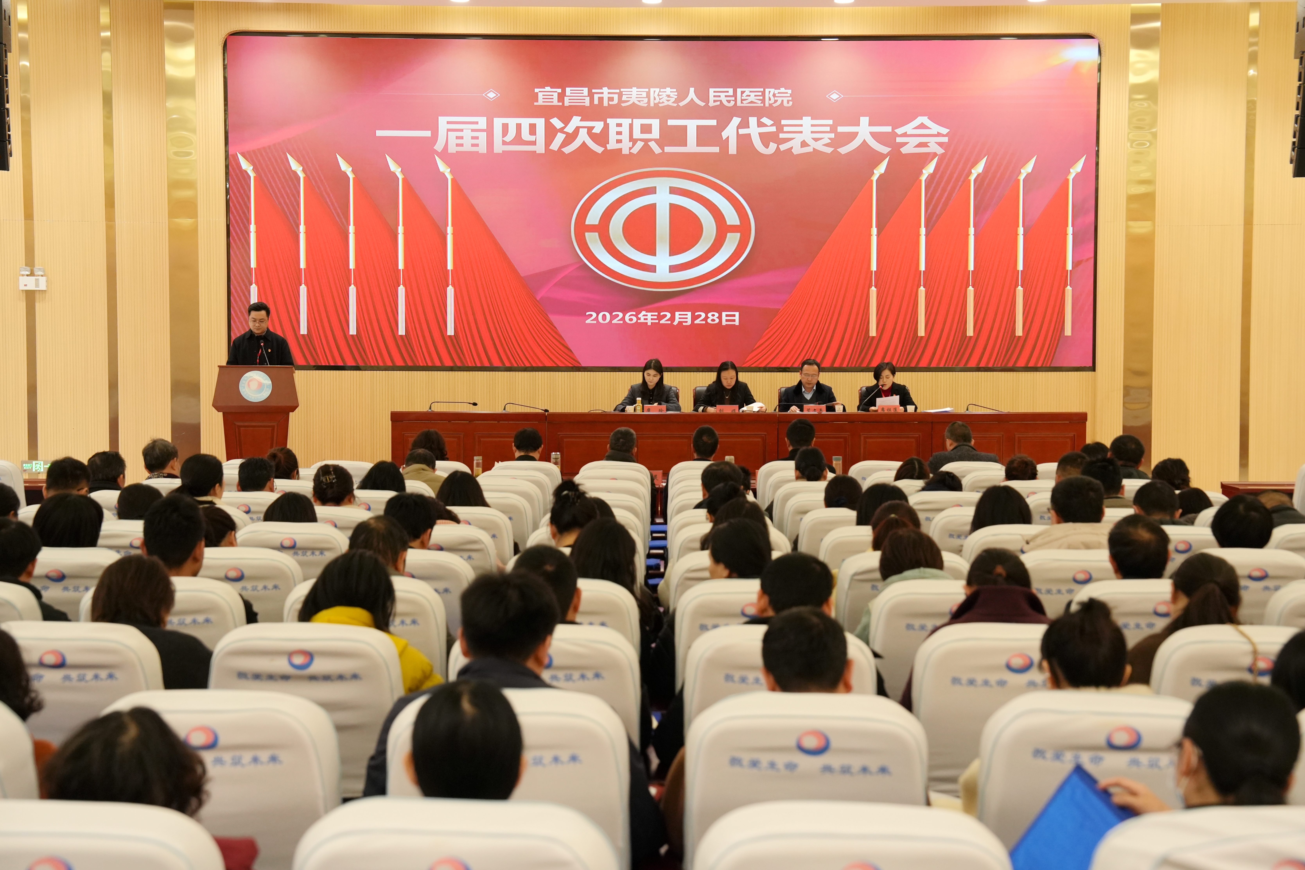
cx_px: 652
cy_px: 435
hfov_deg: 41.9
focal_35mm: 47
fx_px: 1704
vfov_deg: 28.6
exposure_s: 1/125
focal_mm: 47
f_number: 4
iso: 2000
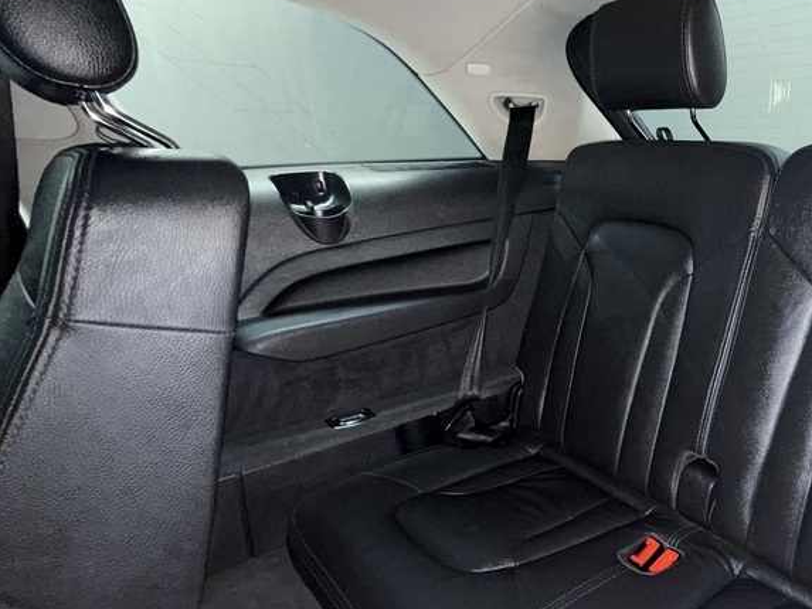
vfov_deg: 54.5
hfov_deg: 60.8
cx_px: 701
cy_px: 363
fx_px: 587
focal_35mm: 25
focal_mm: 2.22
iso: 250
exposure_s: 1/16
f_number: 2.2
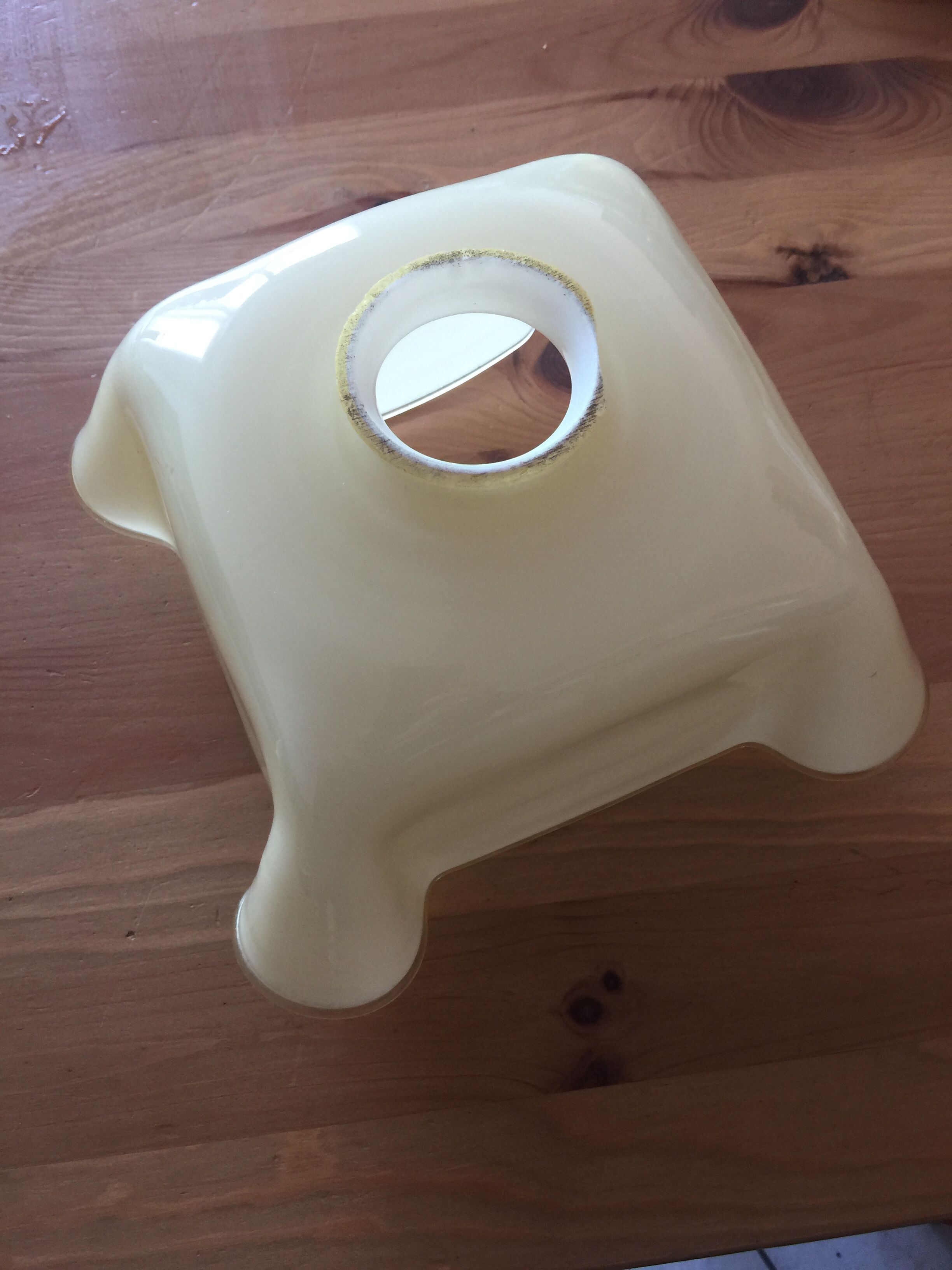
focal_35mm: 29
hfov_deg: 48.2
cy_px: 635
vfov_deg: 61.7
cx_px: 476
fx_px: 1063
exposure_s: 1/17
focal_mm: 4.15
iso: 40
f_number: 2.2
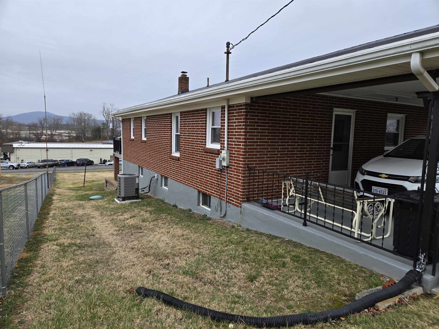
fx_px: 292
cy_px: 164
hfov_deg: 73.9
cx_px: 220
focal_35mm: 23
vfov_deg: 58.9
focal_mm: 5.4
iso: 80
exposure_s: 1/732
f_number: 1.8
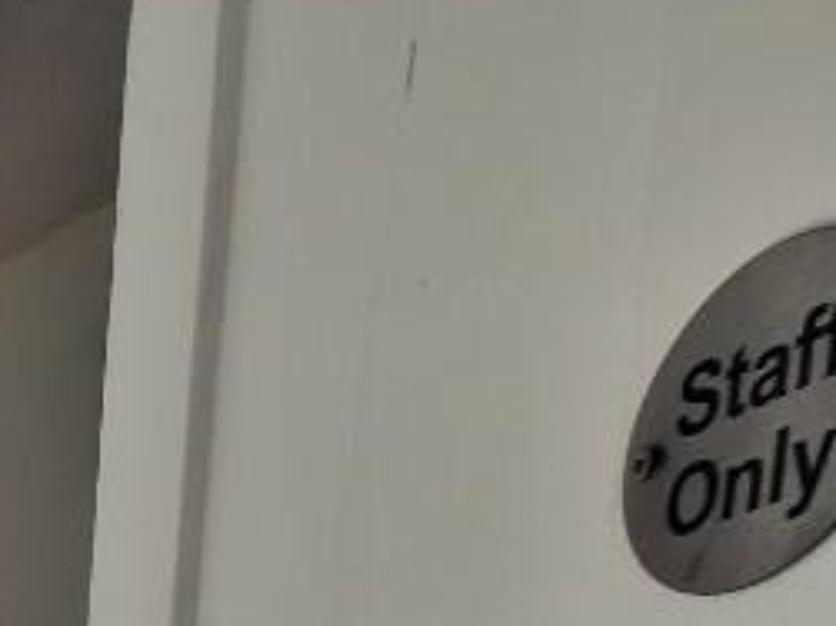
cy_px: 1122
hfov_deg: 20.2
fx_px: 1279
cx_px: -783
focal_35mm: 53
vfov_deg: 20.1
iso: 40
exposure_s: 1/392
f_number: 2.2
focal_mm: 1.74
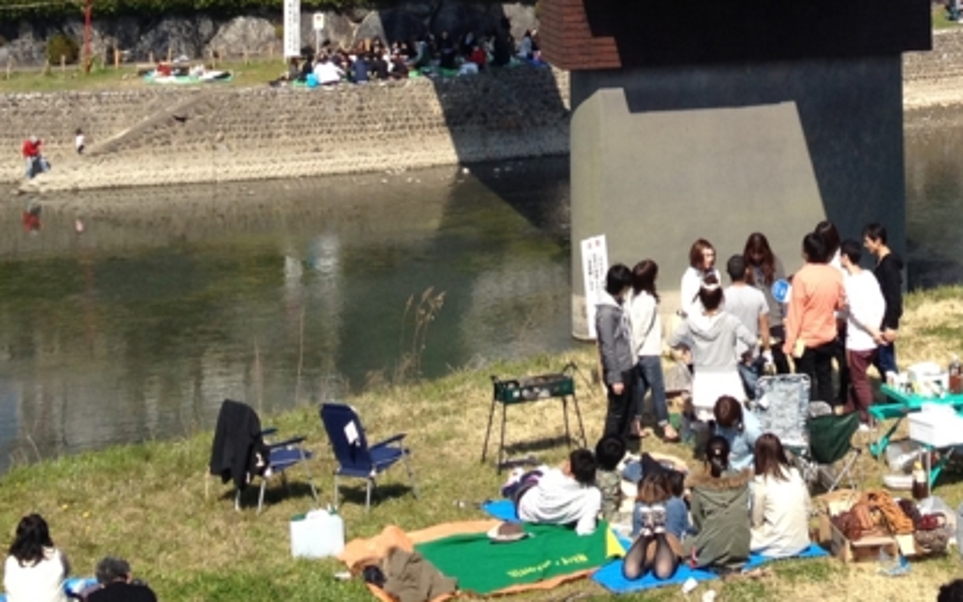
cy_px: -251
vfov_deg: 13.7
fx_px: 2389
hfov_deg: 22.5
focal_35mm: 91
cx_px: 741
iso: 64
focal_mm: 4.28
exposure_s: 1/1672
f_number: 2.4
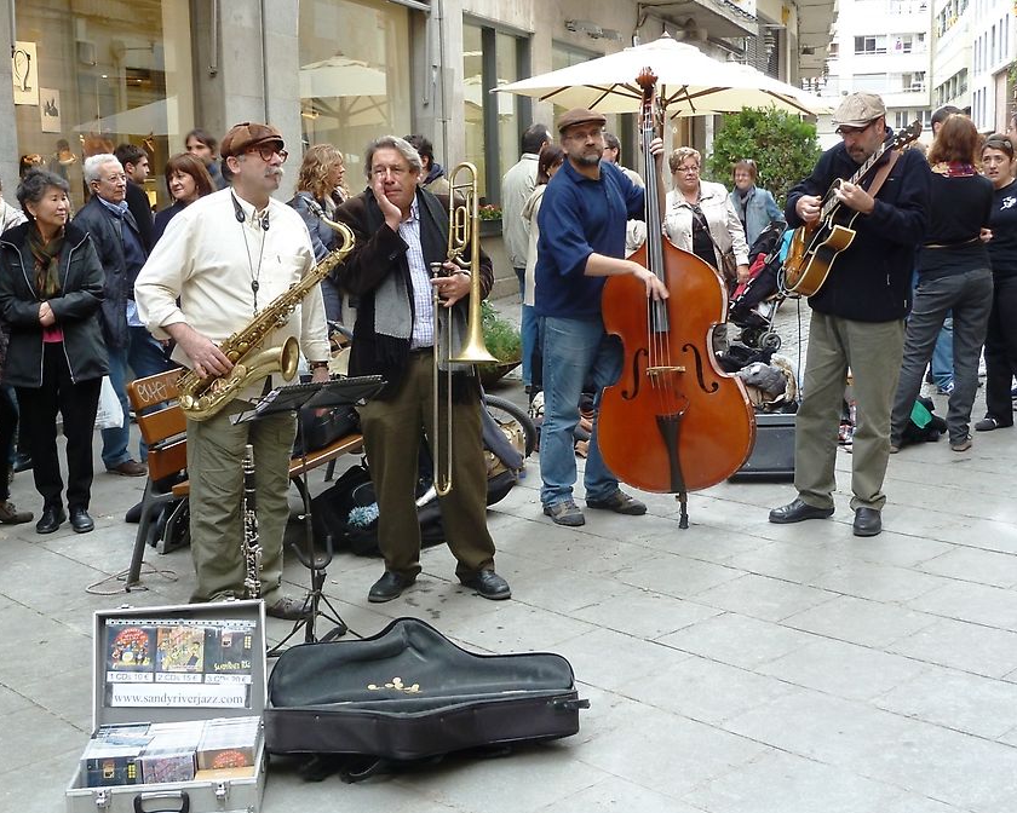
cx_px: 499
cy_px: 407
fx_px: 1385
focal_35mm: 46
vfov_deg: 32.7
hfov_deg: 40.3
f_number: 3.7
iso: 160
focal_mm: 7.3
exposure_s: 1/30
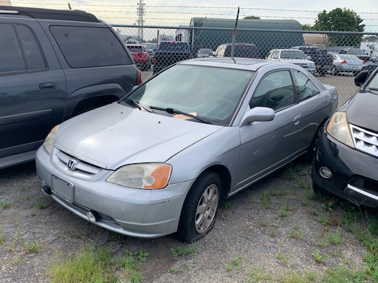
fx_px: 328
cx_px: 170
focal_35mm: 30
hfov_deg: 59.8
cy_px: 158
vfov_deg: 46.7
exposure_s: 1/972
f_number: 1.8
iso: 25
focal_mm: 4.25
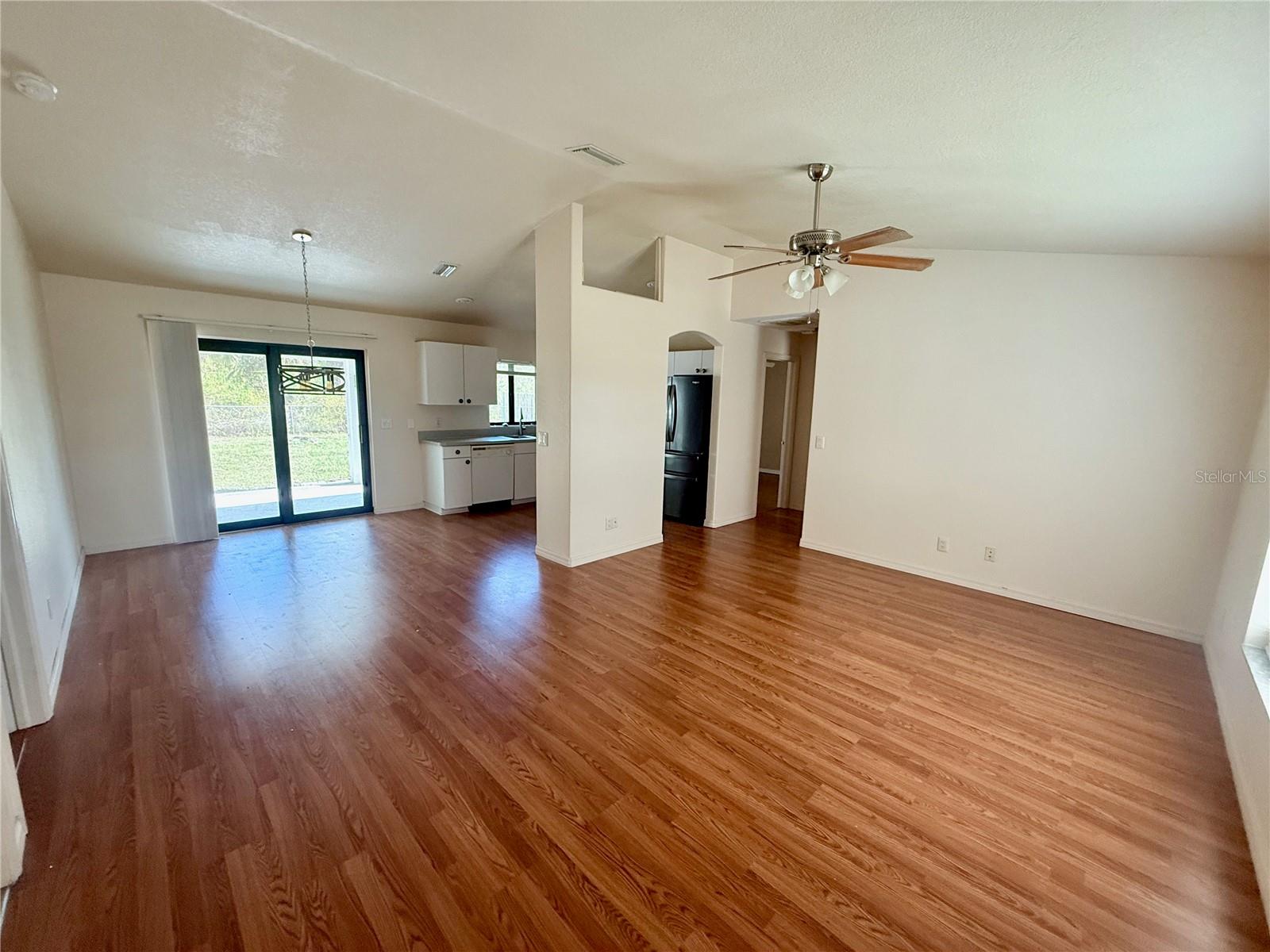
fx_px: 514
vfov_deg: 85.7
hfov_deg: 102.1
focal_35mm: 14
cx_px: 635
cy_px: 476
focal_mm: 2.22
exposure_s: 1/99
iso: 250
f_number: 2.2
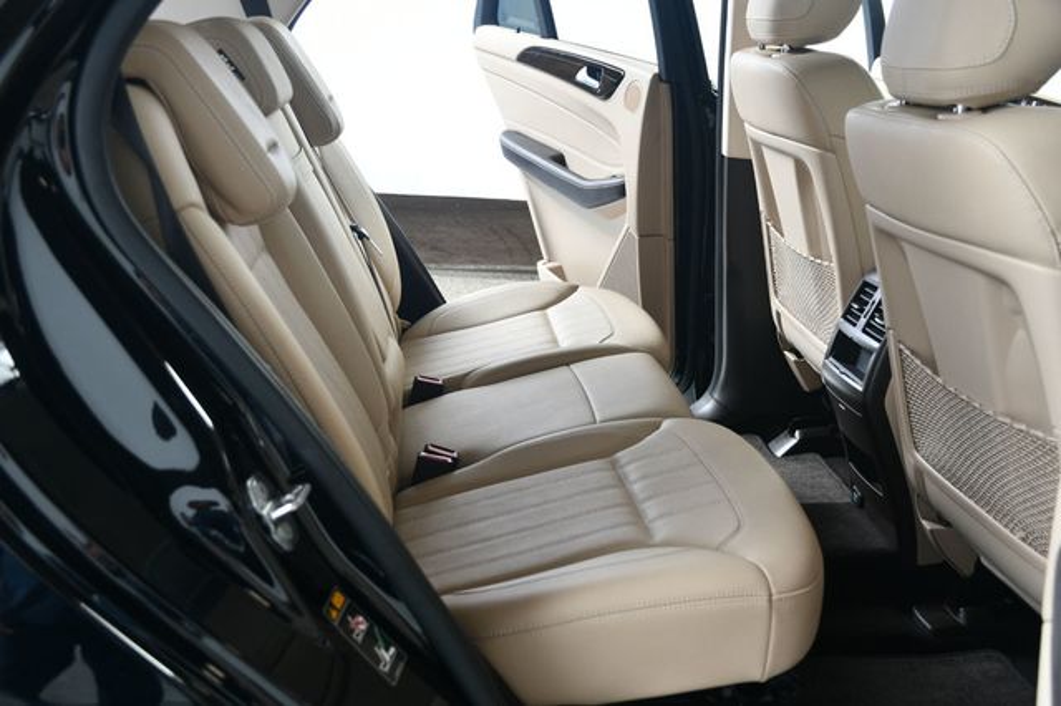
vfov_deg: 34.2
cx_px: 530
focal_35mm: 39
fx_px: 1149
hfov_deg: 49.6
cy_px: 353
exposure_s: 1/160
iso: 100
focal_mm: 26
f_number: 4.5
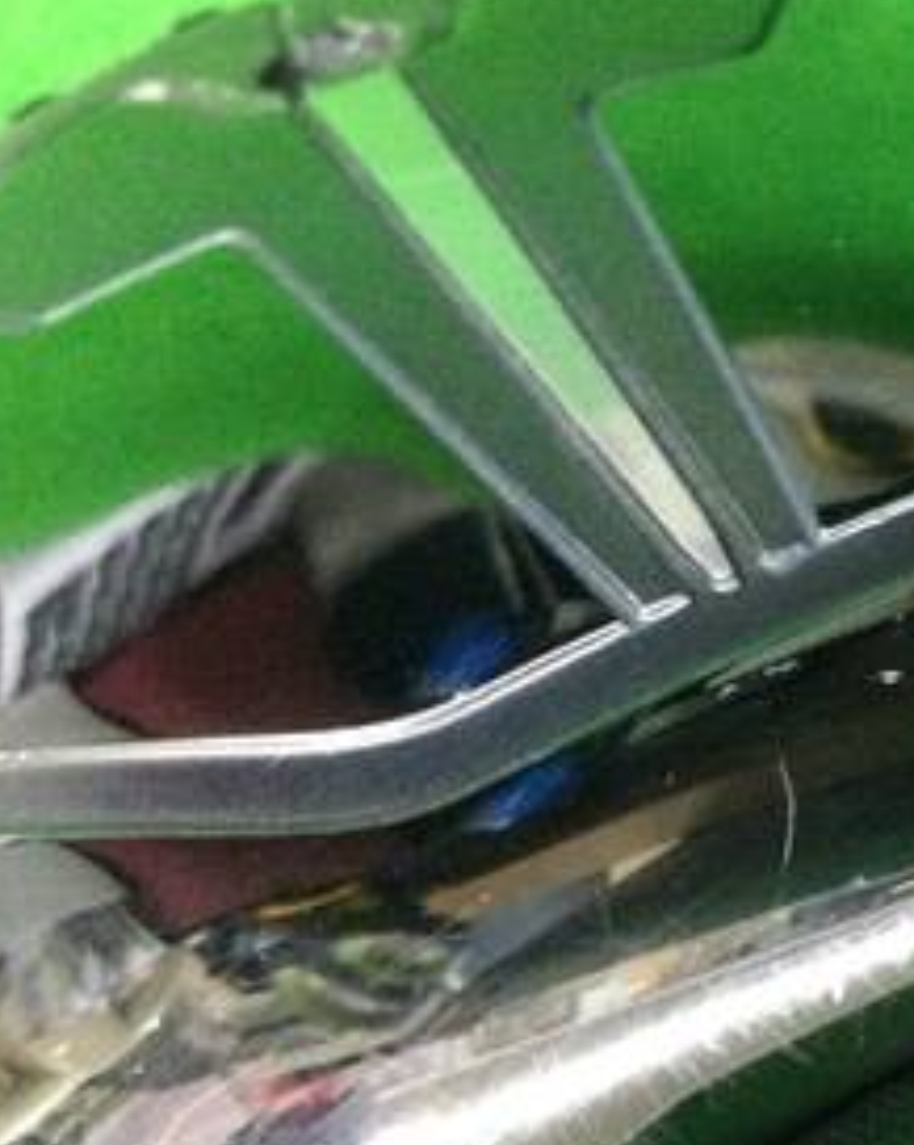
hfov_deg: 19.9
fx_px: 2403
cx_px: 1166
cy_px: 705
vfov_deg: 26.7
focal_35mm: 71
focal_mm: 3.3
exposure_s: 1/15
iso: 250
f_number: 2.4
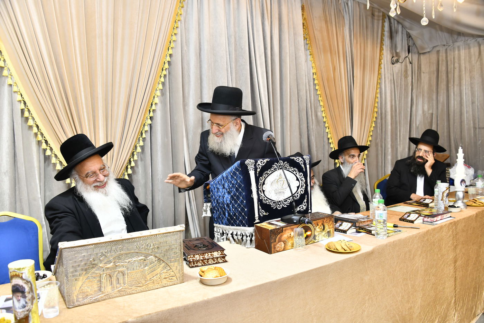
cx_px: 242
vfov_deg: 46.4
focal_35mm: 28
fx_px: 376
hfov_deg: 65.5
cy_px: 162
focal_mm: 28
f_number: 5.6
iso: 800
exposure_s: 1/100
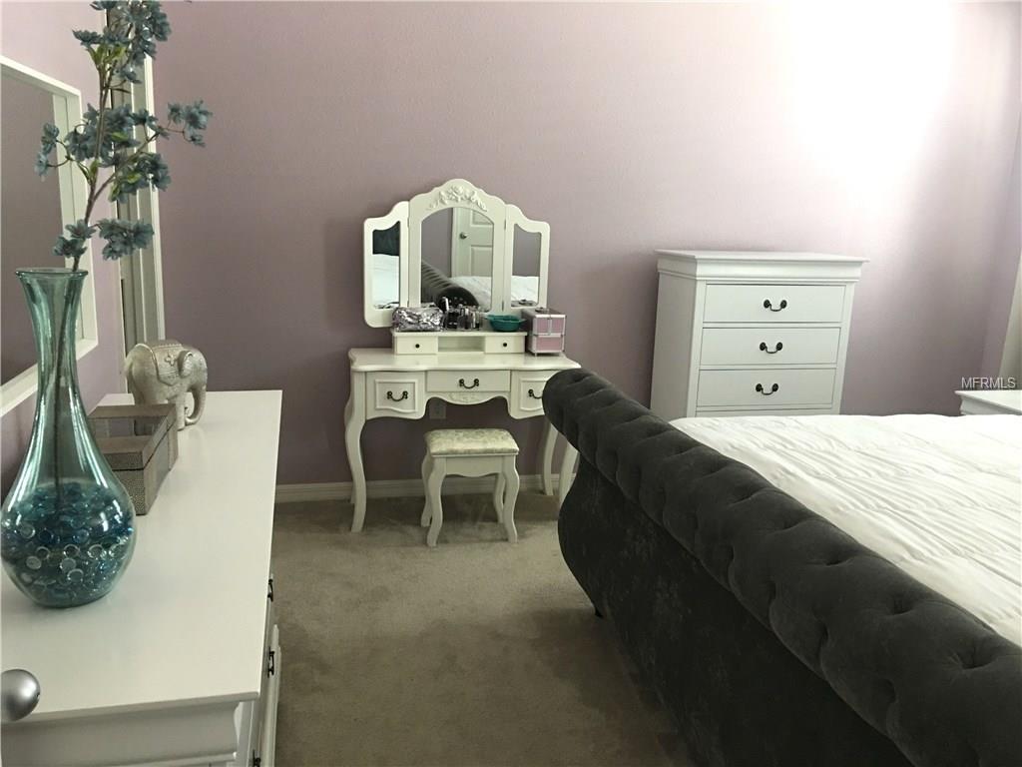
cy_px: 384
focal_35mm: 29
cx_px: 511
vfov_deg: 48.2
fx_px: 856
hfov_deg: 61.7
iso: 80
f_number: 2.2
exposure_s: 1/15
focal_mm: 4.15
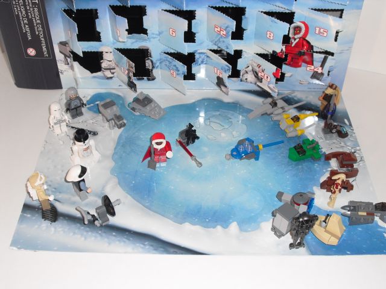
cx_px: 193
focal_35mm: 44
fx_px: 491
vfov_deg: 32.9
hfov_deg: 42.9
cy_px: 144
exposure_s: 1/60
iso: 100
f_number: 3.4
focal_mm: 7.7
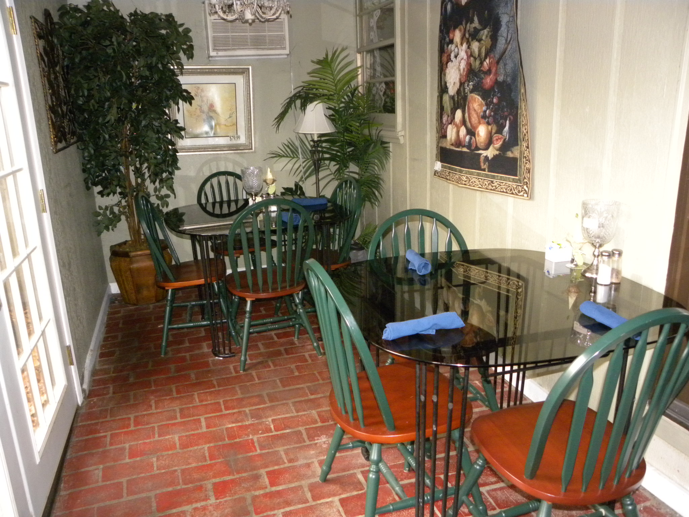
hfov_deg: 61.7
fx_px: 577
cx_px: 344
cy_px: 258
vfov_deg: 48.2
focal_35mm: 29
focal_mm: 5.2
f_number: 2.8
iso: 400
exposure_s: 1/30
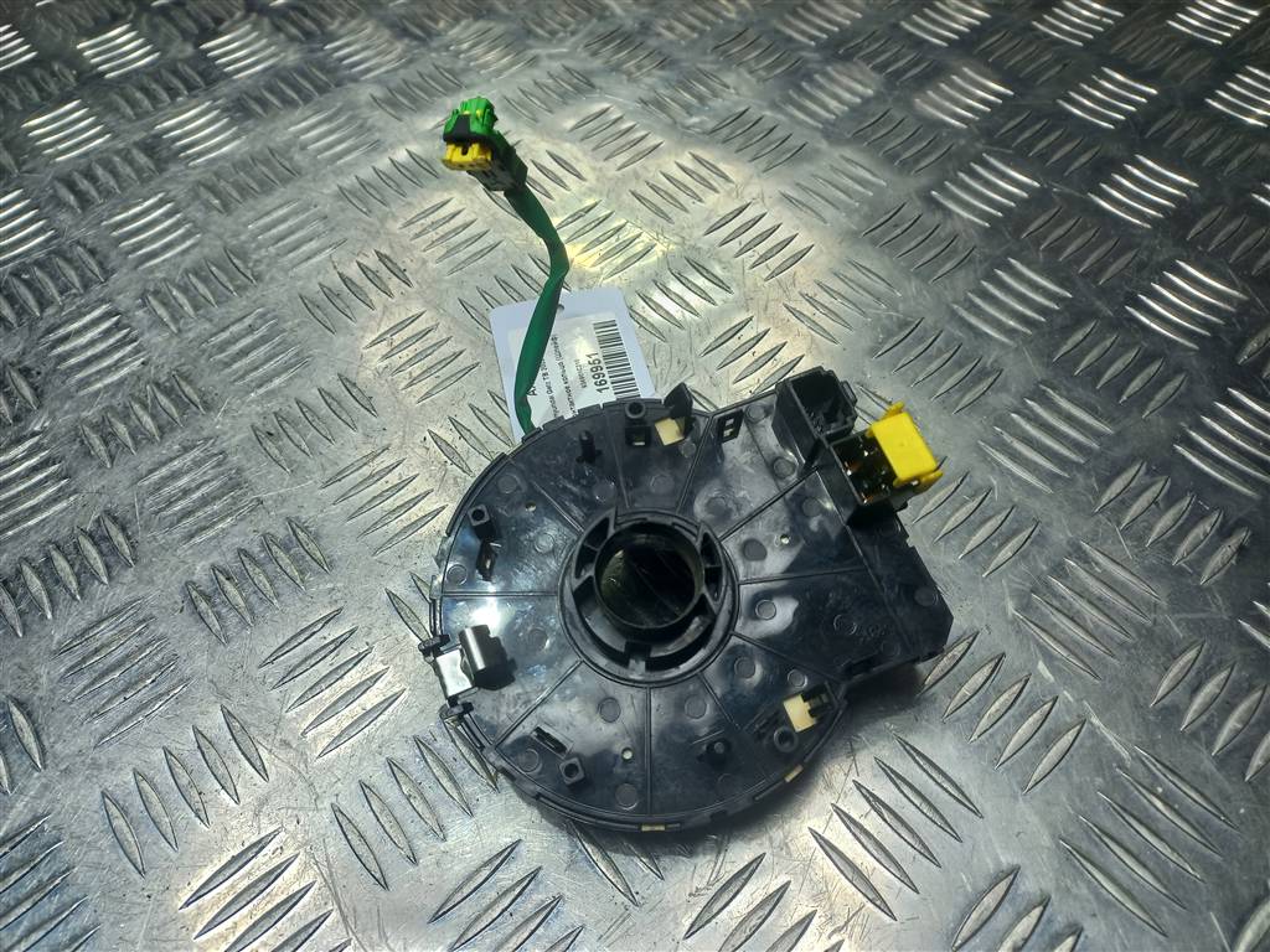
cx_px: 635
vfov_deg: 54.9
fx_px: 917
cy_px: 476
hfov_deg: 69.4
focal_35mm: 25
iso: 32
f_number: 1.8
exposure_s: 1/100
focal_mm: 4.6
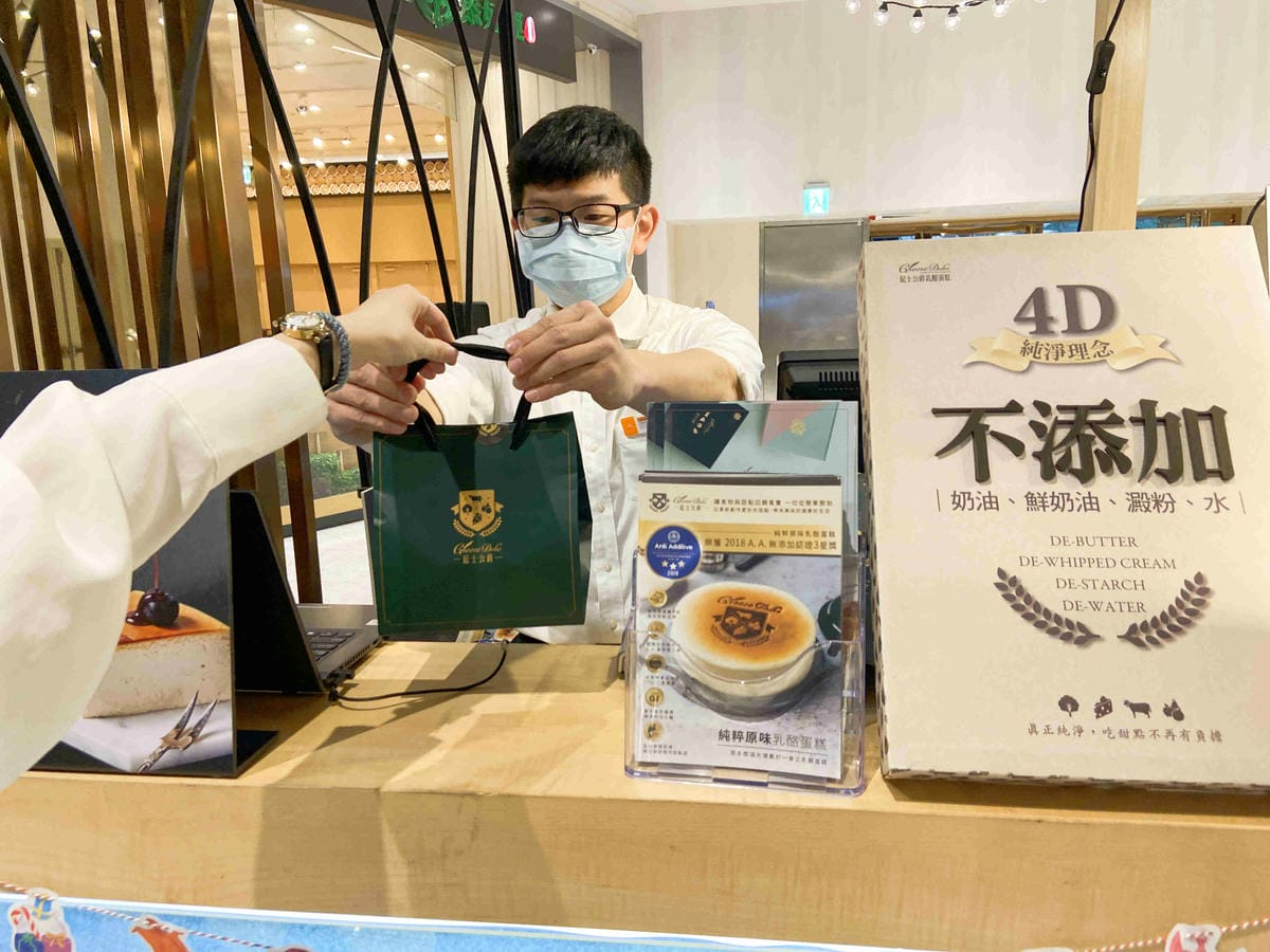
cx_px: 635
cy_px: 476
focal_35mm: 26
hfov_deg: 67.3
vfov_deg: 53.1
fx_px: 954
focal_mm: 4.25
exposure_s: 1/60
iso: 160
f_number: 1.8
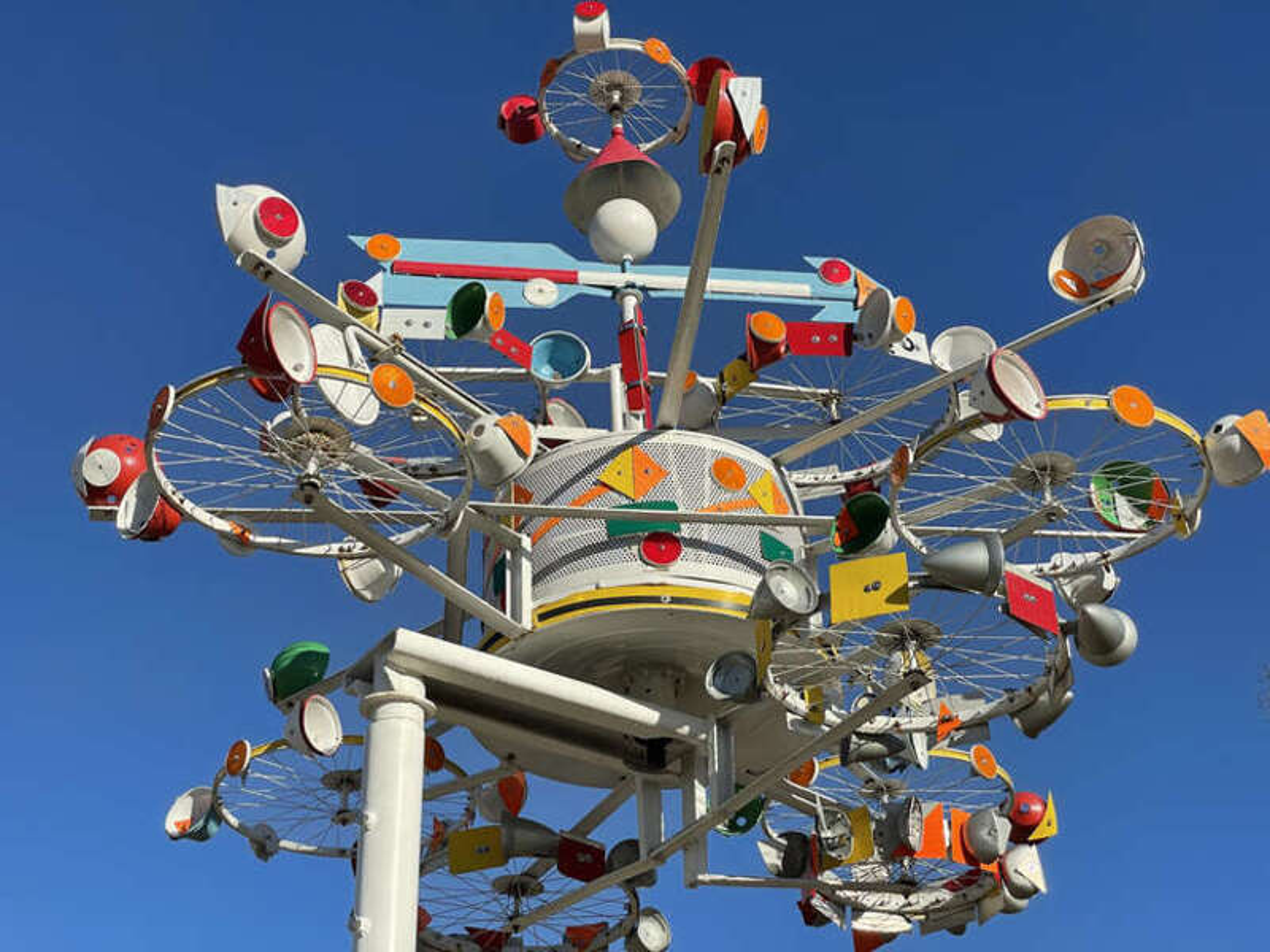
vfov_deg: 28.0
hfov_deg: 36.8
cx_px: 635
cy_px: 476
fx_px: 1908
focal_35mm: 52
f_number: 2
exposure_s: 1/1845
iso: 25
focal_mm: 6
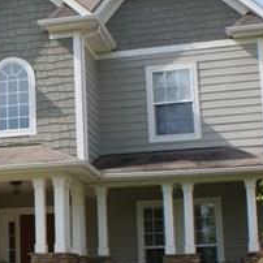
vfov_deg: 21.4
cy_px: 151
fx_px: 696
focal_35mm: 81
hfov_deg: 20.3
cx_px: -35
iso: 100
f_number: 10
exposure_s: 1/100
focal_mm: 20
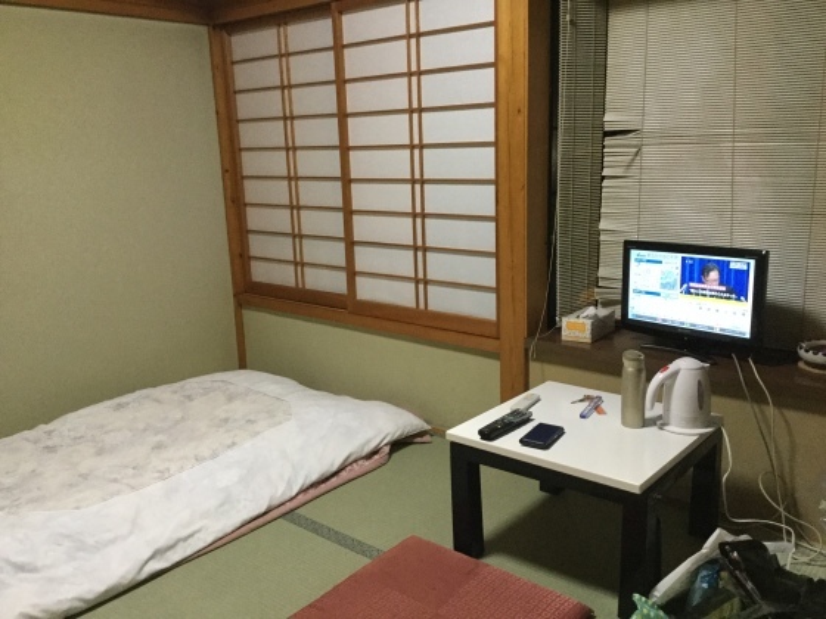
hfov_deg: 58.4
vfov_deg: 45.4
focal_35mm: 31
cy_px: 310
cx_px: 413
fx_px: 740
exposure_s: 1/30
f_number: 2.4
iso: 160
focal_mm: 3.3
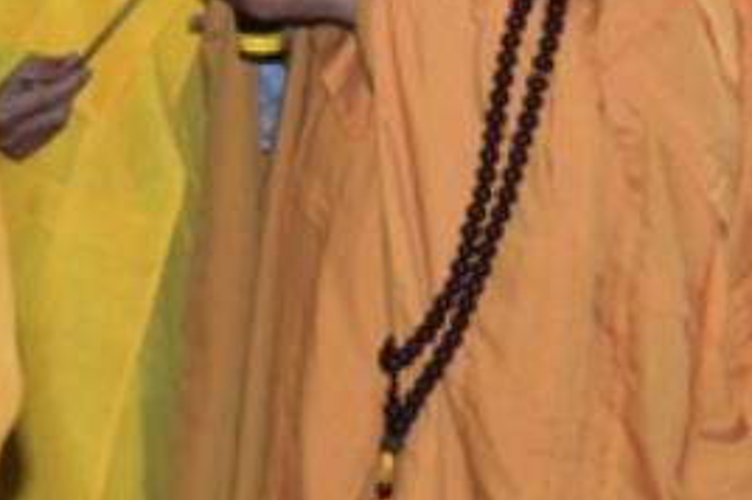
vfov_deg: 6.9
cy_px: -271
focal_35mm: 195
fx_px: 4068
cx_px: 303
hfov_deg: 10.6
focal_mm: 34
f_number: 5
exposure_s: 1/60
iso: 1100
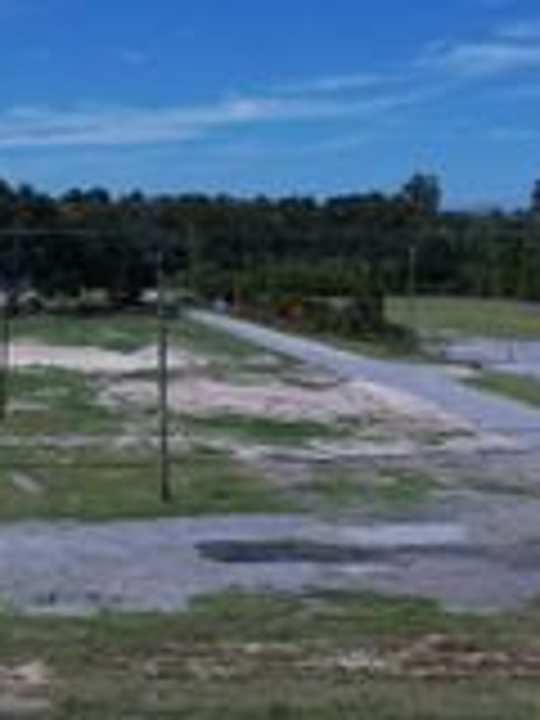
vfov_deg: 33.7
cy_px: 286
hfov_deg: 24.3
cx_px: -25
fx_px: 1186
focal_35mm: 57
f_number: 2.8
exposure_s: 1/4000
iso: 110
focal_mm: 8.38
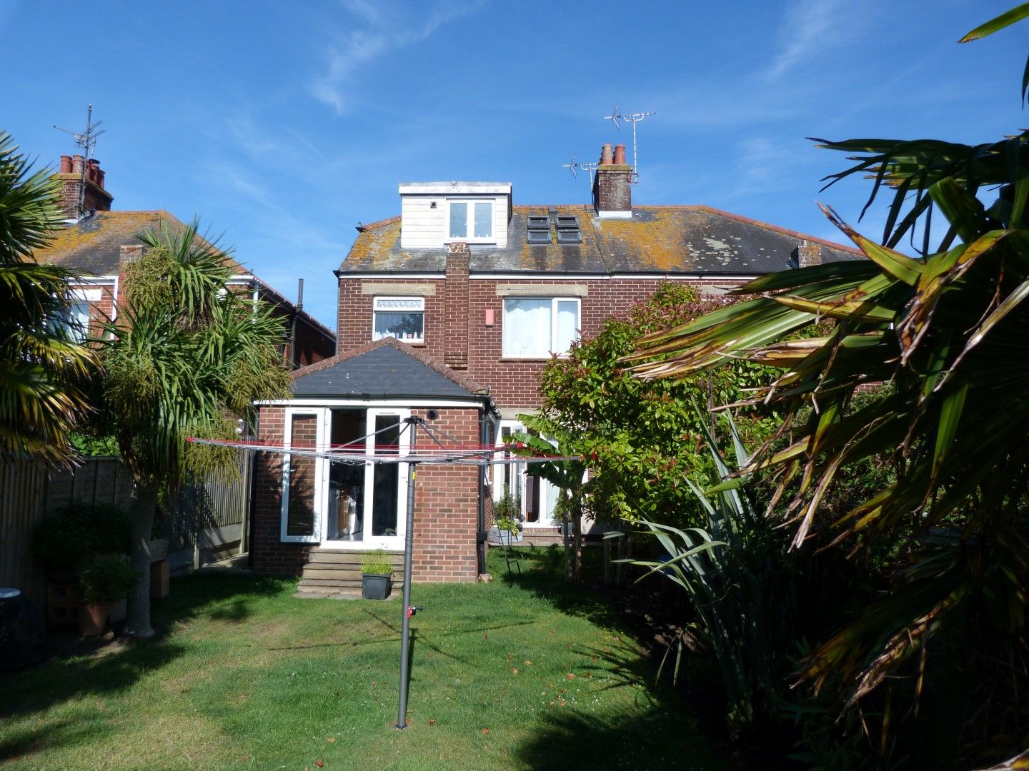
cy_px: 386
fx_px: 743
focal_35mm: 25
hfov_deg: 69.4
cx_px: 514
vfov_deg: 54.9
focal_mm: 4.5
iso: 80
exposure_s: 1/1000
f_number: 2.8
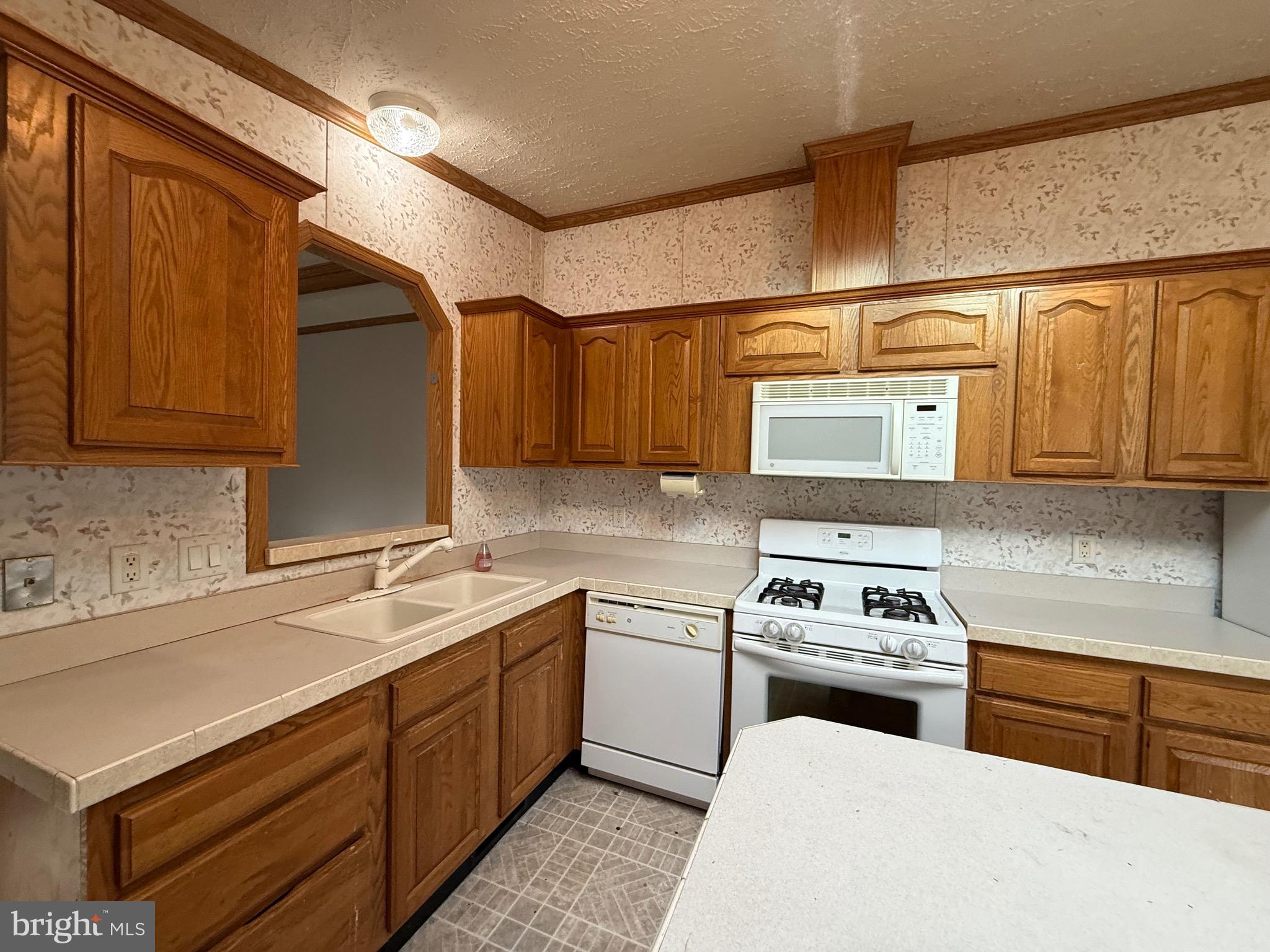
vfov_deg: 85.7
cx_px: 635
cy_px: 476
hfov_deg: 102.1
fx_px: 514
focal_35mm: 14
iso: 200
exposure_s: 1/120
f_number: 2.2
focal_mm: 2.22
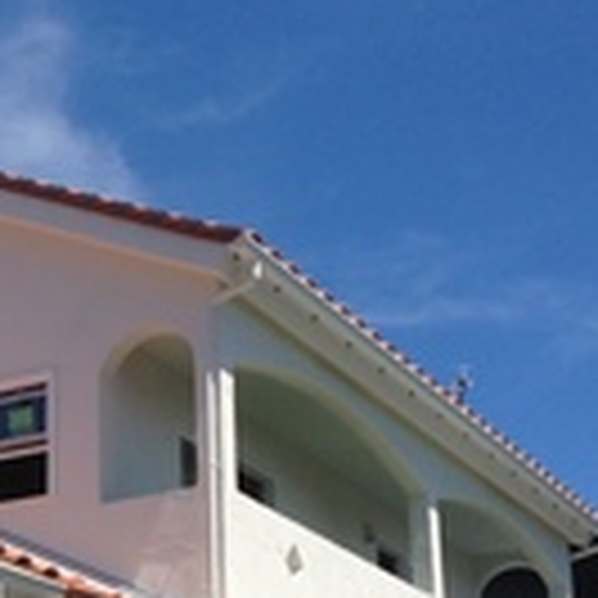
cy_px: 477
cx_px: -13
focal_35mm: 93
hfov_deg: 18.2
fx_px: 1818
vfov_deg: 18.5
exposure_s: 1/2404
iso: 64
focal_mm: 4.28
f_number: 2.4
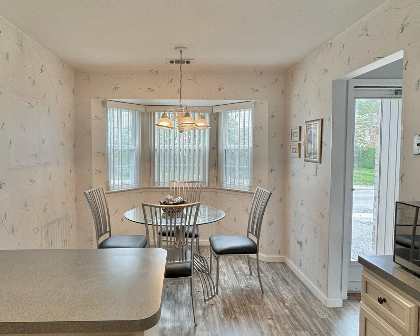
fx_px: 286
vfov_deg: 60.8
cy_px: 163
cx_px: 184
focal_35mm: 23
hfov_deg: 72.3
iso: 125
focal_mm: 2.22
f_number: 2.2
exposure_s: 1/120
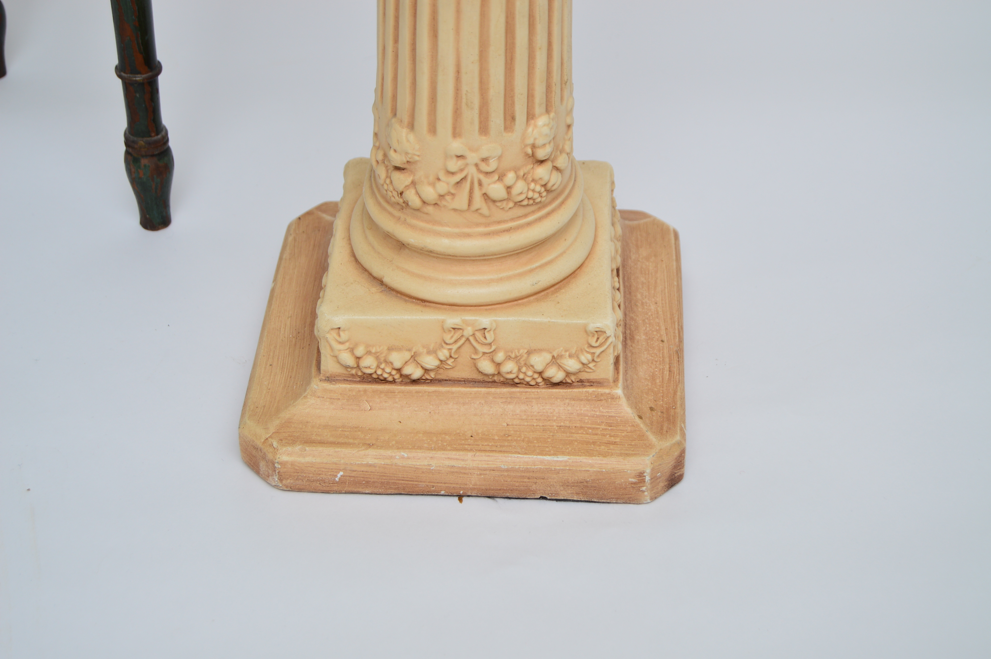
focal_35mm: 72
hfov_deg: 28.1
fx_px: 1980
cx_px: 496
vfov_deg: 18.9
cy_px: 330
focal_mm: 48
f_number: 5.3
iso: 100
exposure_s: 1/100
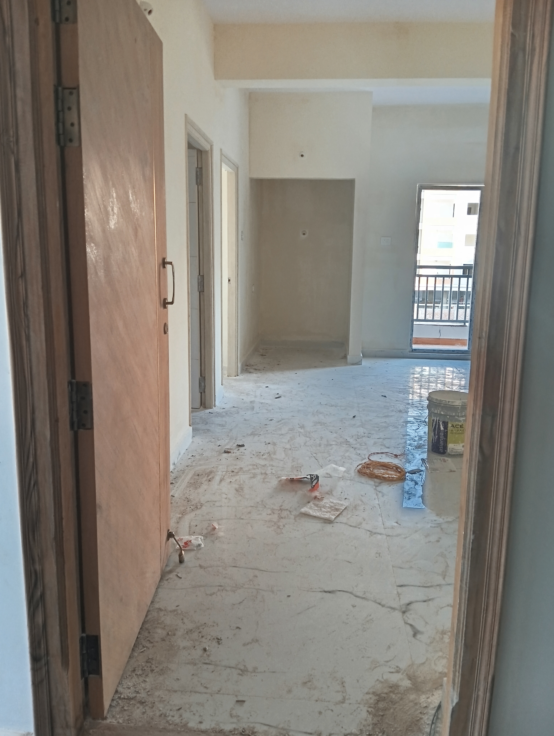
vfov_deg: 63.4
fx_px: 596
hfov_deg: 49.9
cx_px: 277
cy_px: 368
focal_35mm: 28
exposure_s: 1/33.3
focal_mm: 4.22
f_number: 1.8
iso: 214
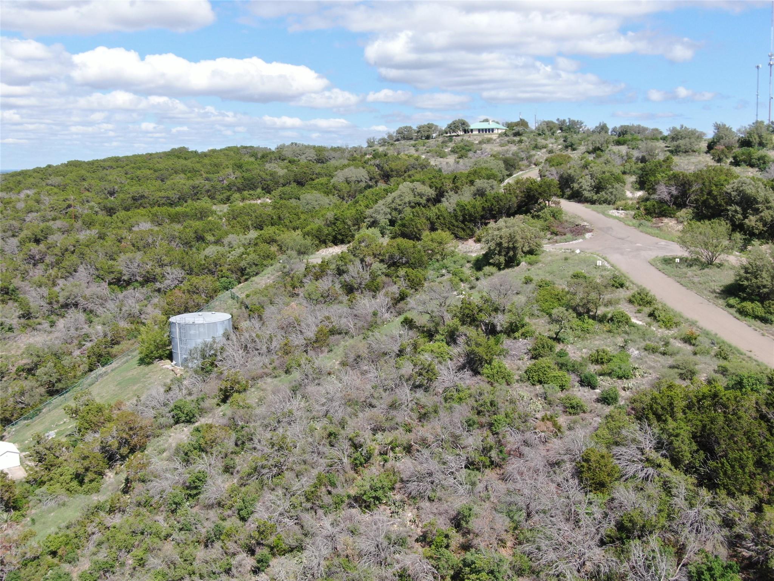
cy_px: 290
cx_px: 387
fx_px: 805
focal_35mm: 36
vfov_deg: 39.7
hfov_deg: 51.4
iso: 110
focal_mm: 6.08
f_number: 3.3
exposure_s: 1/800
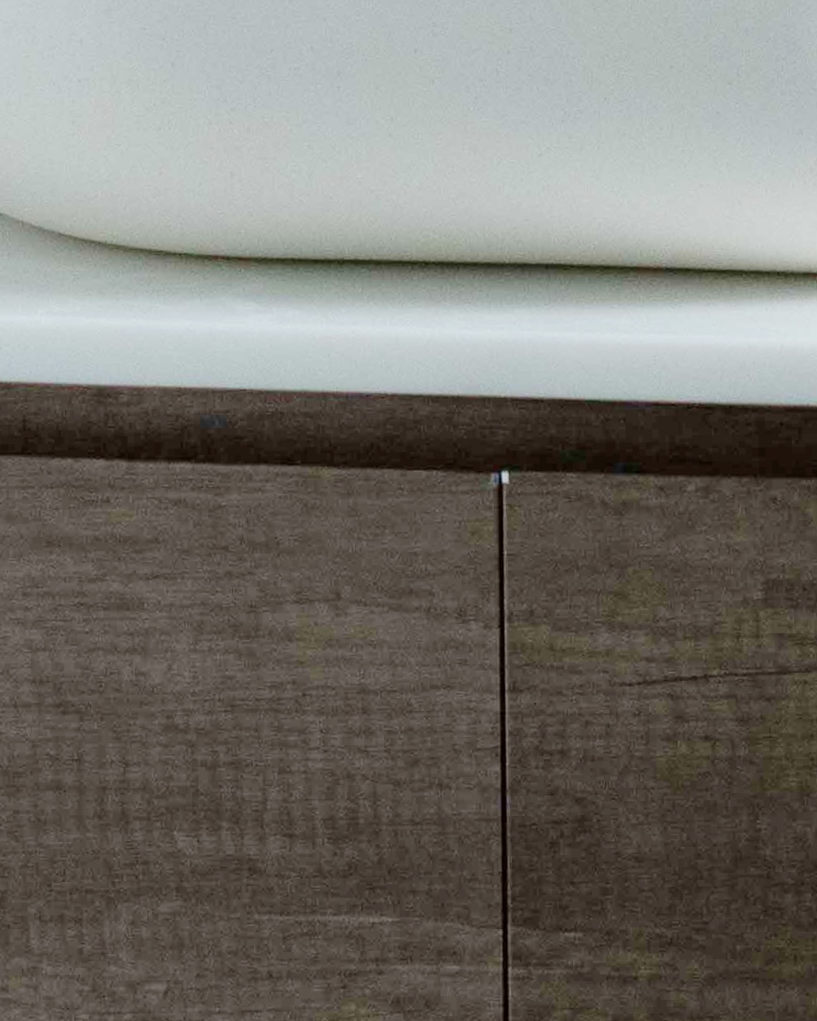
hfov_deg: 6.8
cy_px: -1117
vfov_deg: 8.1
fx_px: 6831
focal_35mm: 226
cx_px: 561
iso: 3200
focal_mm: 50
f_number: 2.8
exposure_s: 1/160
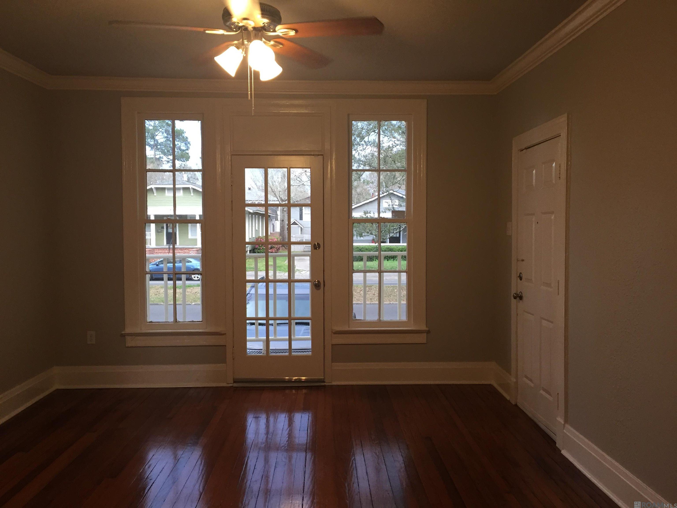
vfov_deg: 48.2
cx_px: 338
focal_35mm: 29
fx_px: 567
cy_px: 254
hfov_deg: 61.7
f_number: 2.2
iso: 50
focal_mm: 4.15
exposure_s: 1/30
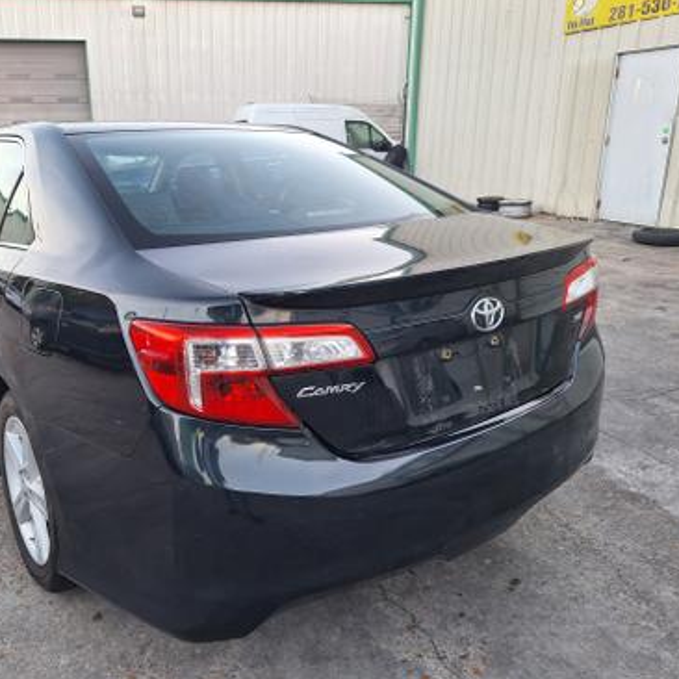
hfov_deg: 56.5
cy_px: 336
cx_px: 247
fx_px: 621
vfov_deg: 57.3
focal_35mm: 28
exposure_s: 1/120
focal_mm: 5.54
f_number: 1.8
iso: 80
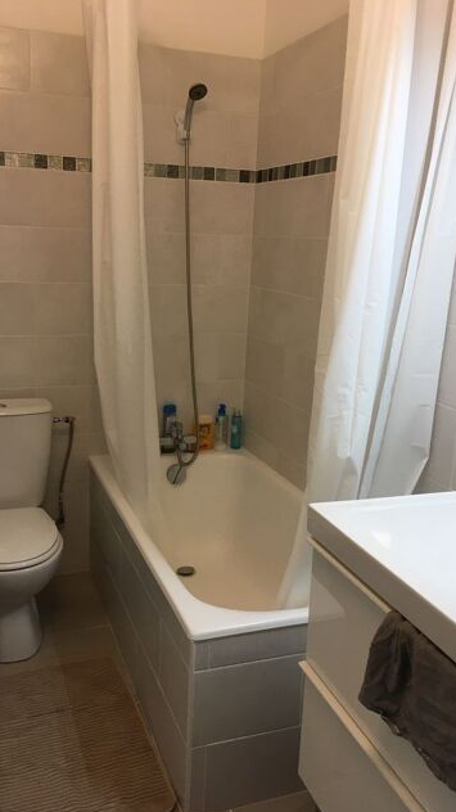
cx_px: 215
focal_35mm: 32
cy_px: 407
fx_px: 689
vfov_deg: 61.0
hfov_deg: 36.6
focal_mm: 4.15
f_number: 2.2
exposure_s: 1/33
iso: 40
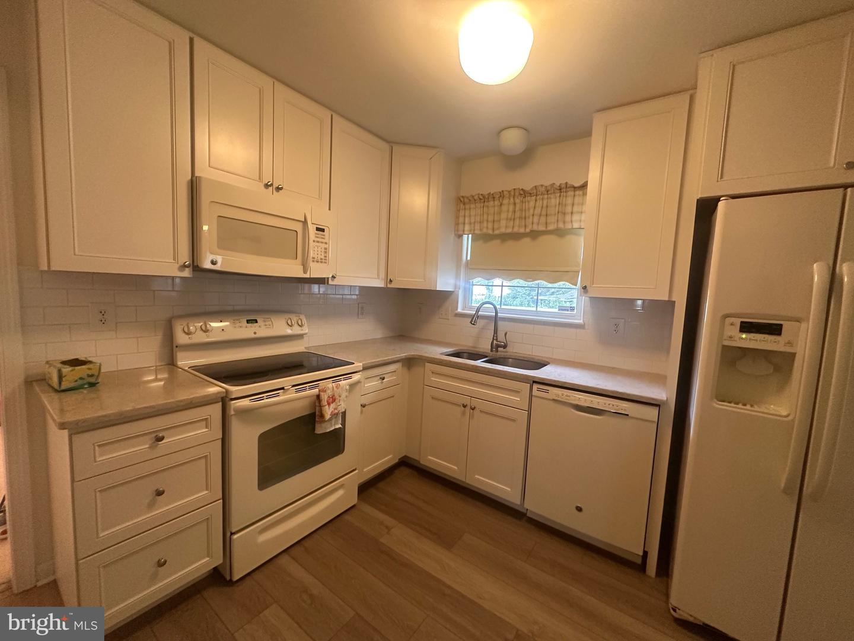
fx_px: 345
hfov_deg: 102.1
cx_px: 427
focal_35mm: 14
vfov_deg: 85.7
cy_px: 320
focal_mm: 2.22
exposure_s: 1/60
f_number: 2.2
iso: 400
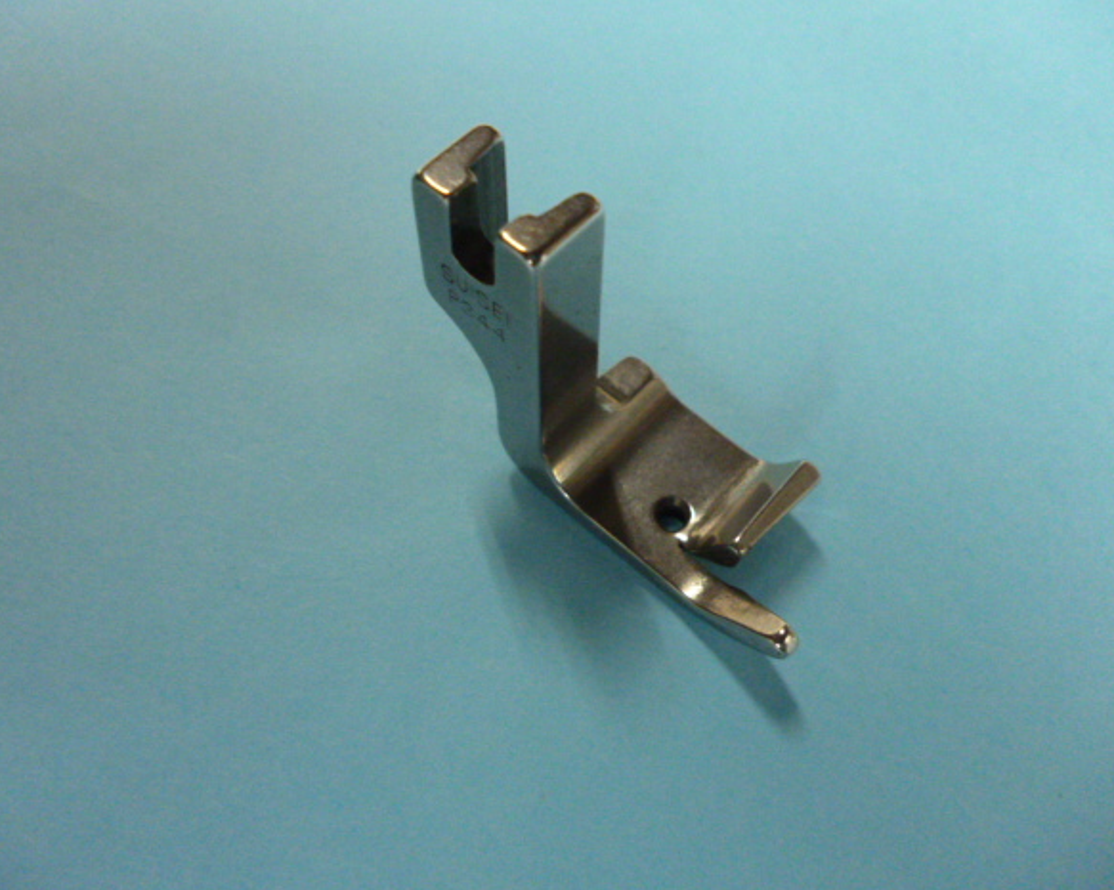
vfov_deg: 48.5
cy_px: 439
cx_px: 543
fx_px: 989
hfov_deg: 58.8
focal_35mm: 30
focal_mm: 5
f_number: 3.1
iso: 800
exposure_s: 1/50
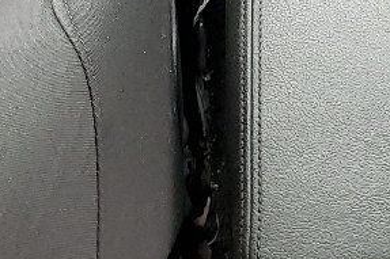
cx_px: 300
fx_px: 1635
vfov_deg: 8.3
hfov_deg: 13.5
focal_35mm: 151
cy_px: -389
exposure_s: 1/175
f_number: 1.5
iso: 50
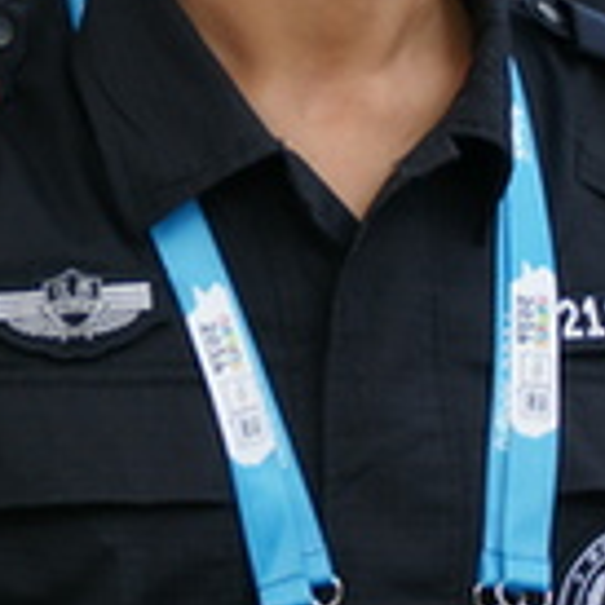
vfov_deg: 3.3
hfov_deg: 3.3
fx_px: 10401
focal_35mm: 526
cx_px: -205
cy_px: 31
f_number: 5
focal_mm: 100
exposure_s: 1/160
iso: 200
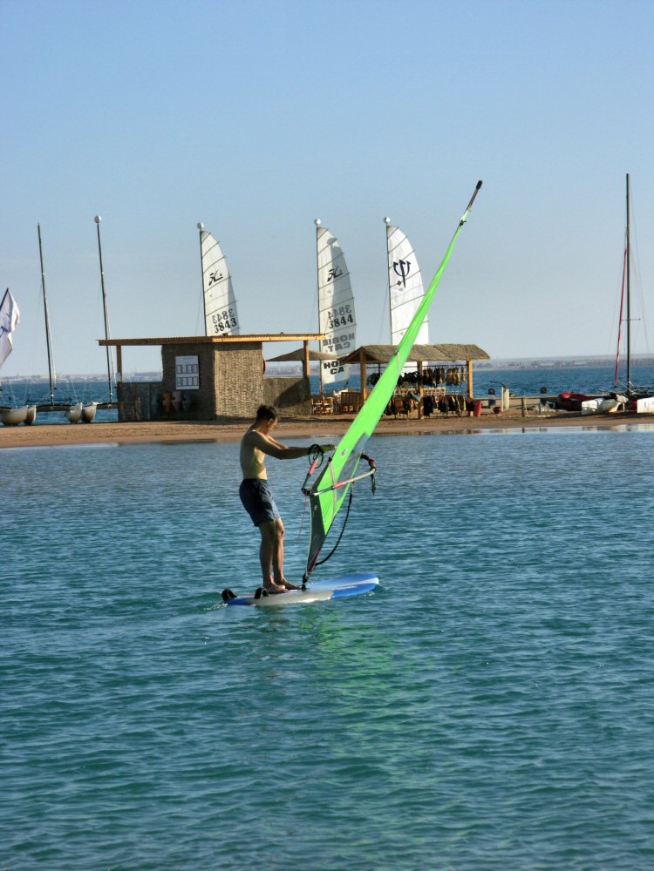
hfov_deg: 10.0
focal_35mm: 148
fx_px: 3728
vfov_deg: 13.3
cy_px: 436
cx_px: 327
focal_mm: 37.73
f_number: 6.3
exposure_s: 1/800
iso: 64
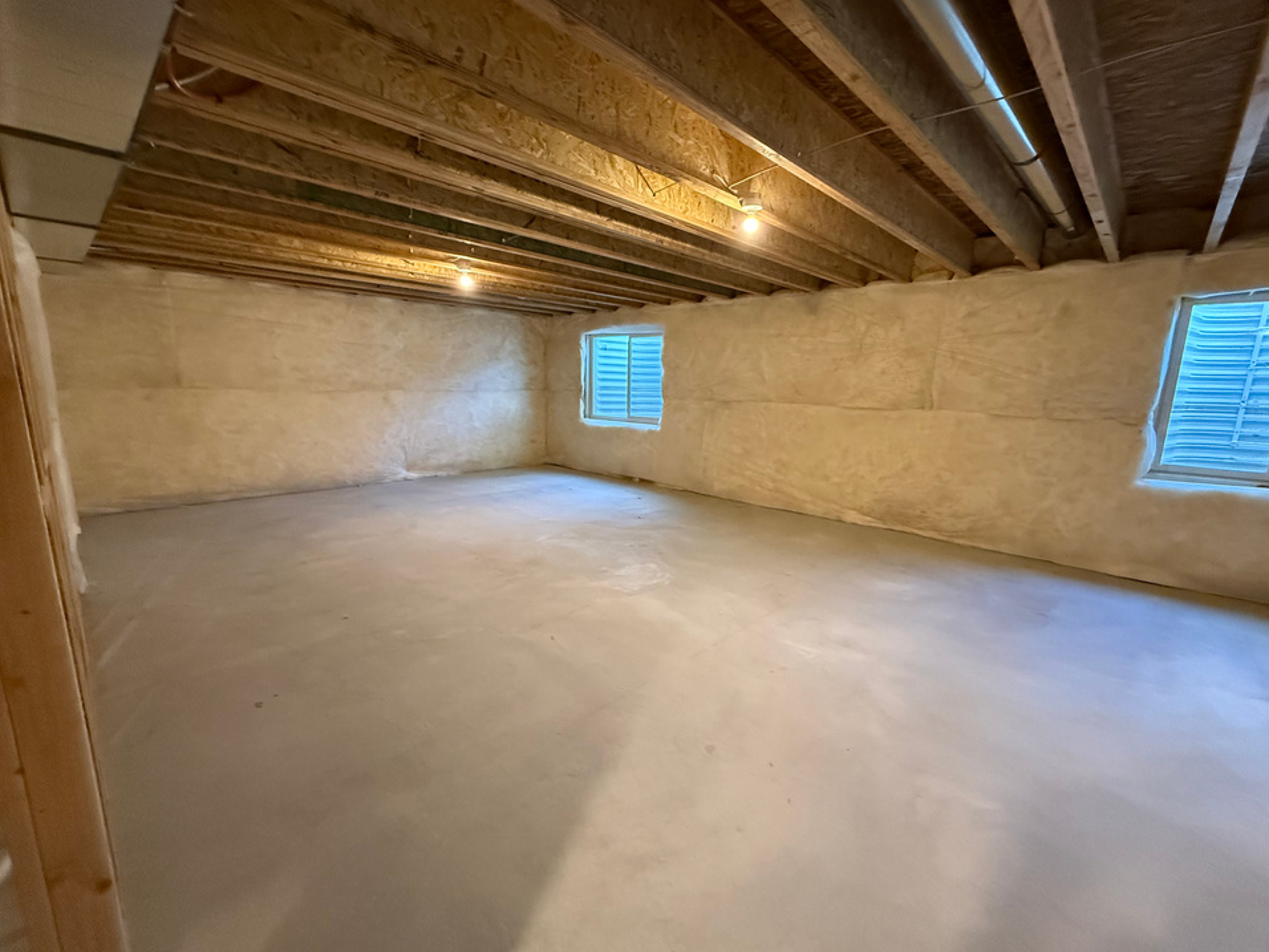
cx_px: 656
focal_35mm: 15
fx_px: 550
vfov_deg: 81.7
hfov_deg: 98.1
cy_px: 490
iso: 800
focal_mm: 2.22
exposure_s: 1/60
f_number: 2.2
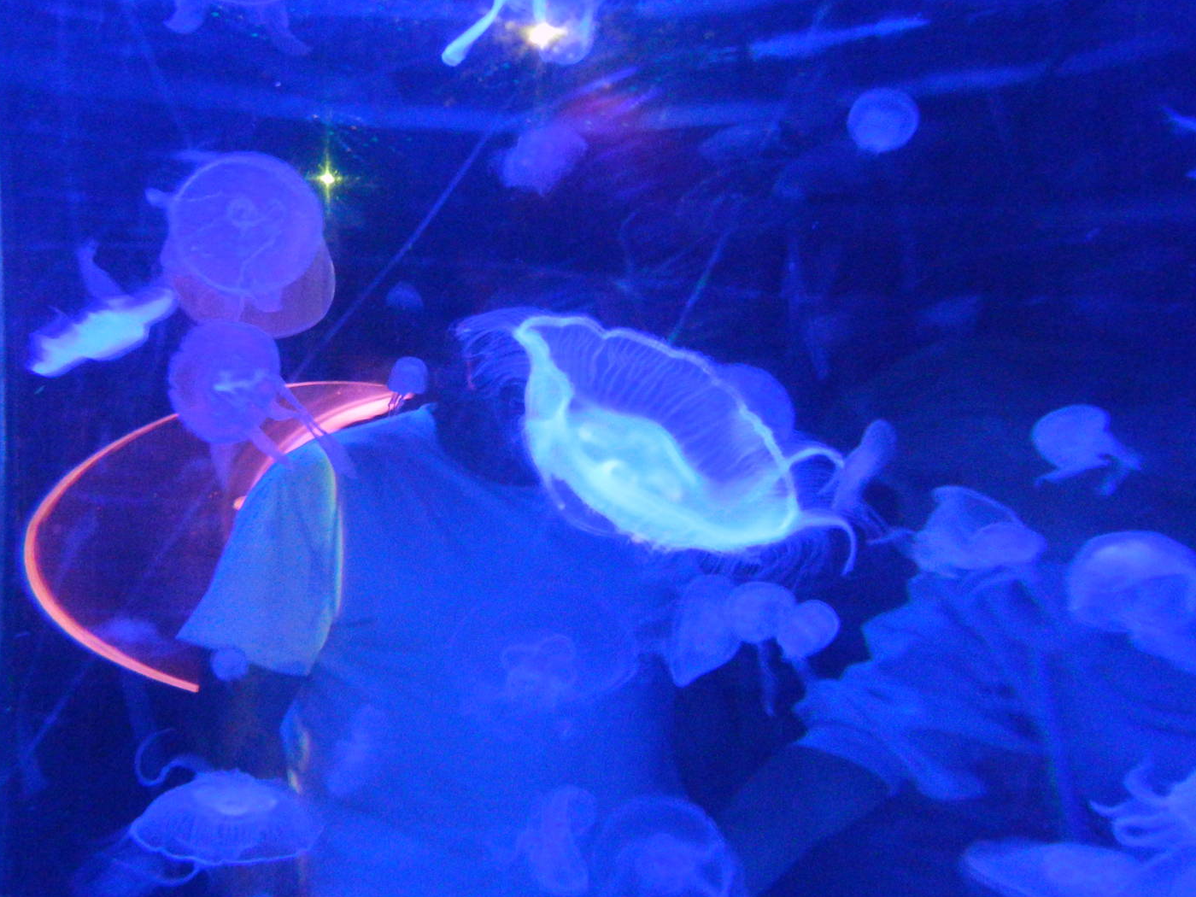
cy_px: 422
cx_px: 594
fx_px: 1106
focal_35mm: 32
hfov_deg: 56.8
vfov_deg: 44.1
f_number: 3.6
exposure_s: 1/13
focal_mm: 5
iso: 560
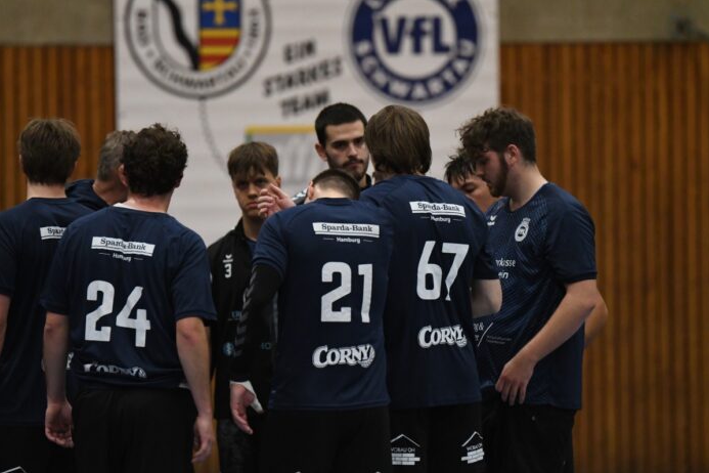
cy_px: 236
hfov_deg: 4.6
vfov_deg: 3.0
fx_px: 8901
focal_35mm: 452
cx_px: 355
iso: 6400
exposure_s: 1/640
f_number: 3.2
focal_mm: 300
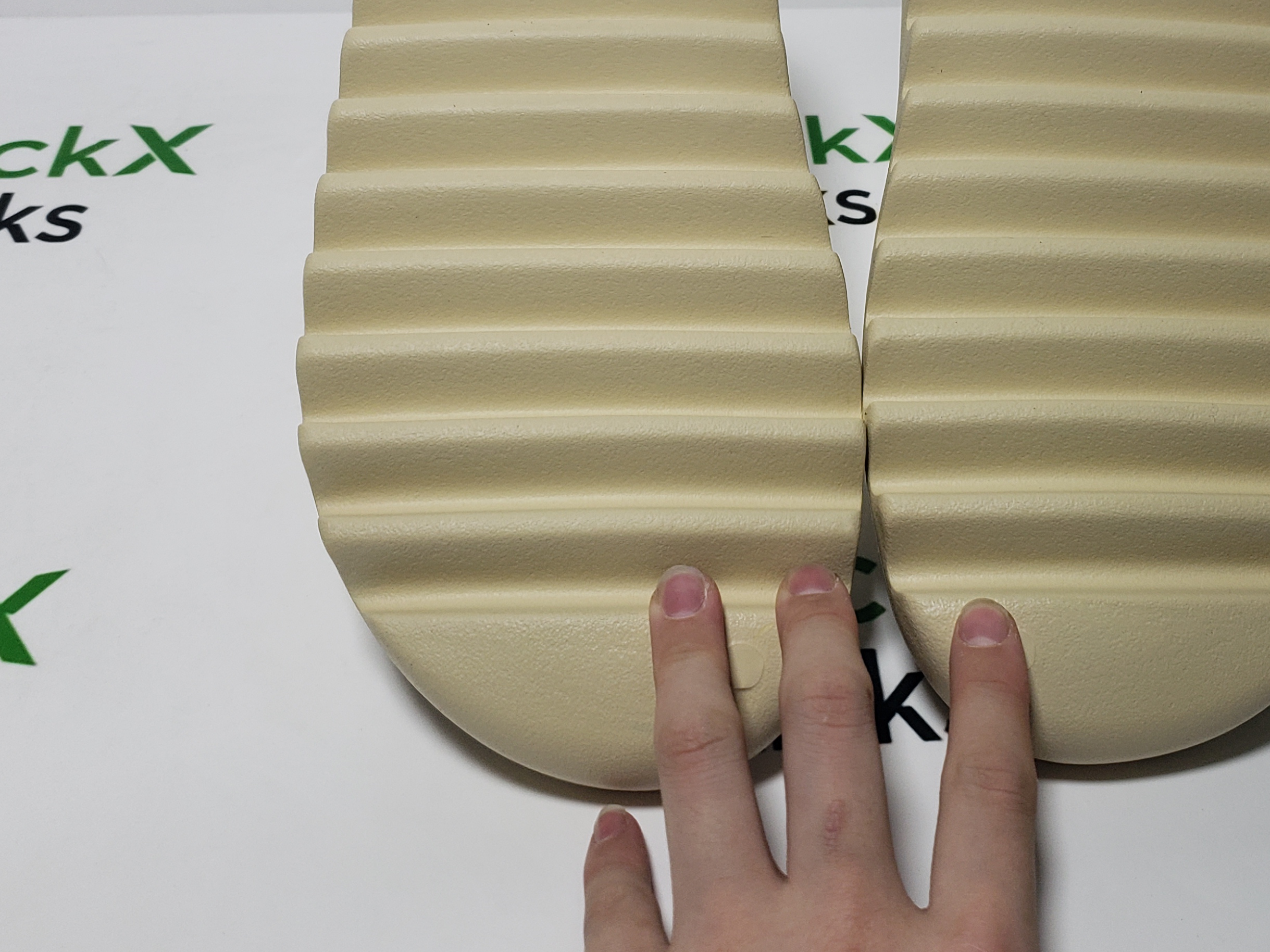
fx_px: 1577
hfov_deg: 43.5
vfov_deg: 33.2
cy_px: 297
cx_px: 800
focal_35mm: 43
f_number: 1.5
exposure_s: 1/640
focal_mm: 4.3
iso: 50
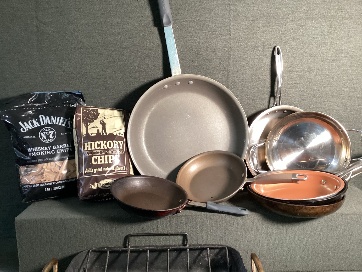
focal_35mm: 31
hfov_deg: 58.3
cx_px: 181
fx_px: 324
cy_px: 136
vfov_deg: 45.4
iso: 250
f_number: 2.4
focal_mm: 3.3
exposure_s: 1/50
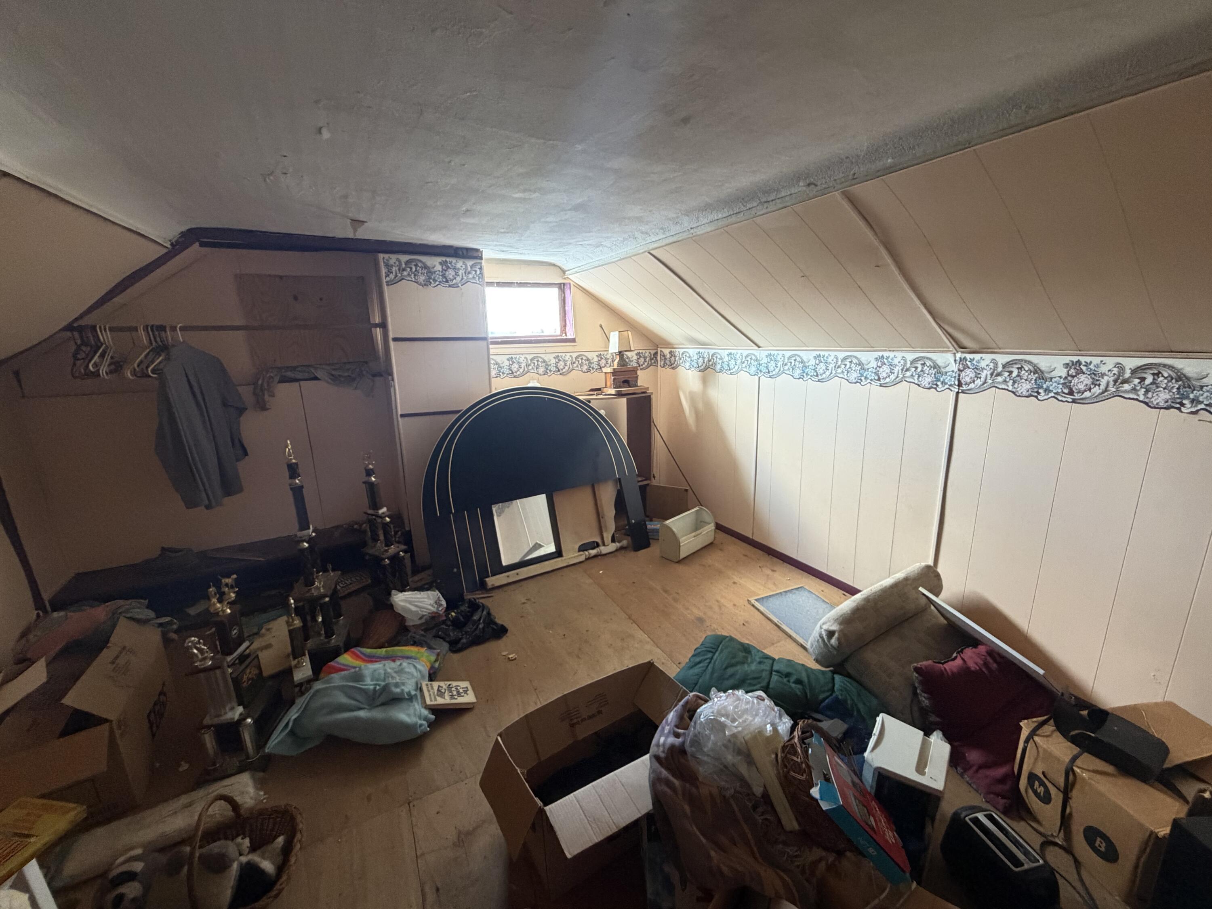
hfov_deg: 102.1
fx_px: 490
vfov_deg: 85.7
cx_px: 606
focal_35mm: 14
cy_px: 454
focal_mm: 2.22
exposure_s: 1/71
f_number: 2.2
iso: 320
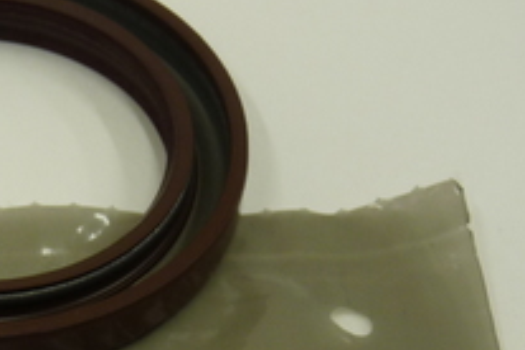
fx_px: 2158
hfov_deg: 13.6
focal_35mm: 148
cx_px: -28
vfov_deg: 9.1
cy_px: 441
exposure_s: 1/40
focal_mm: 8.2
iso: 100
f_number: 3.2
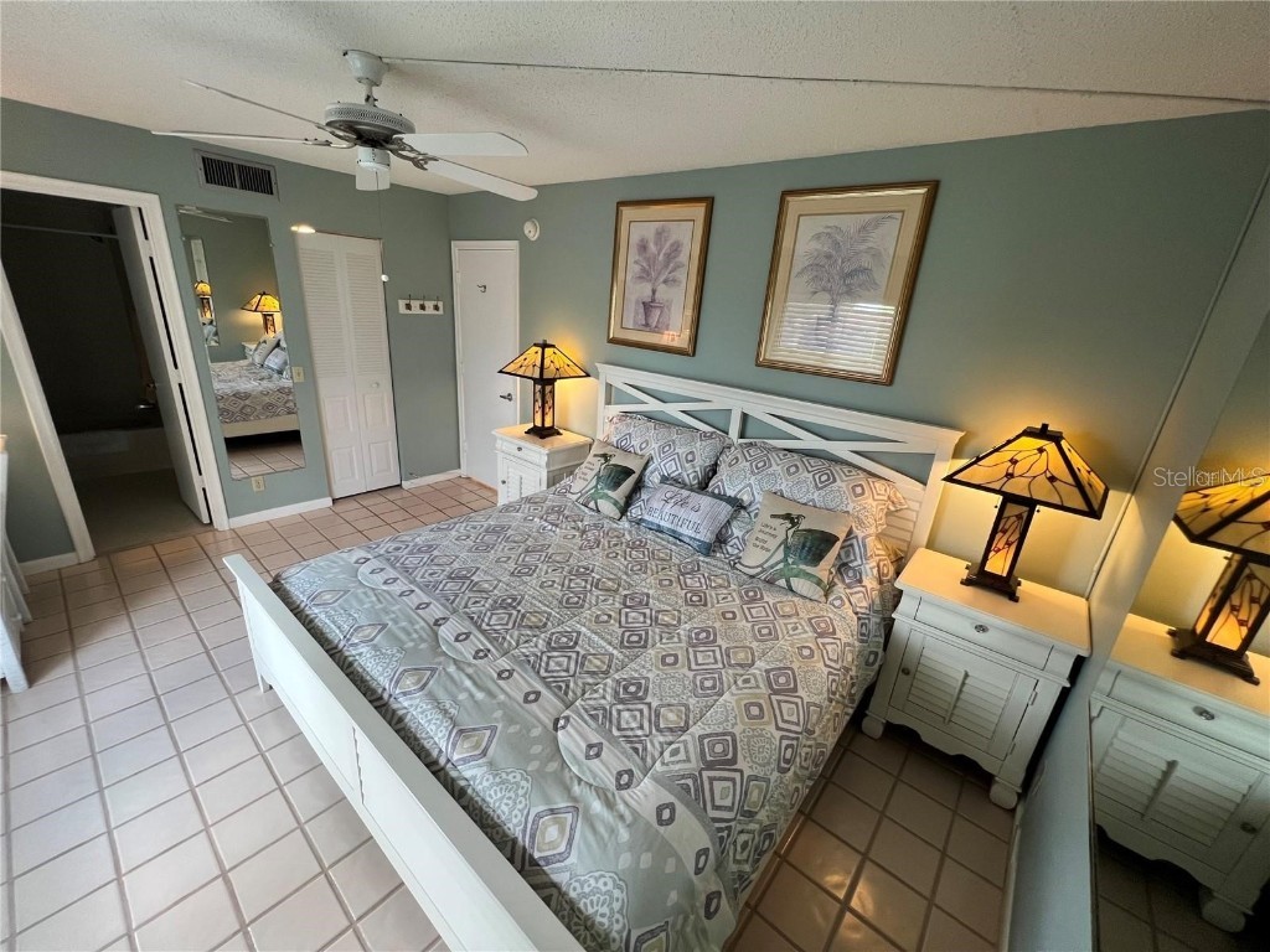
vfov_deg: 89.9
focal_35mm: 13
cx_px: 635
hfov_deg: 106.2
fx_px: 477
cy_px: 476
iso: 250
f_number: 1.8
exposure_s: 1/120
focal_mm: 1.57
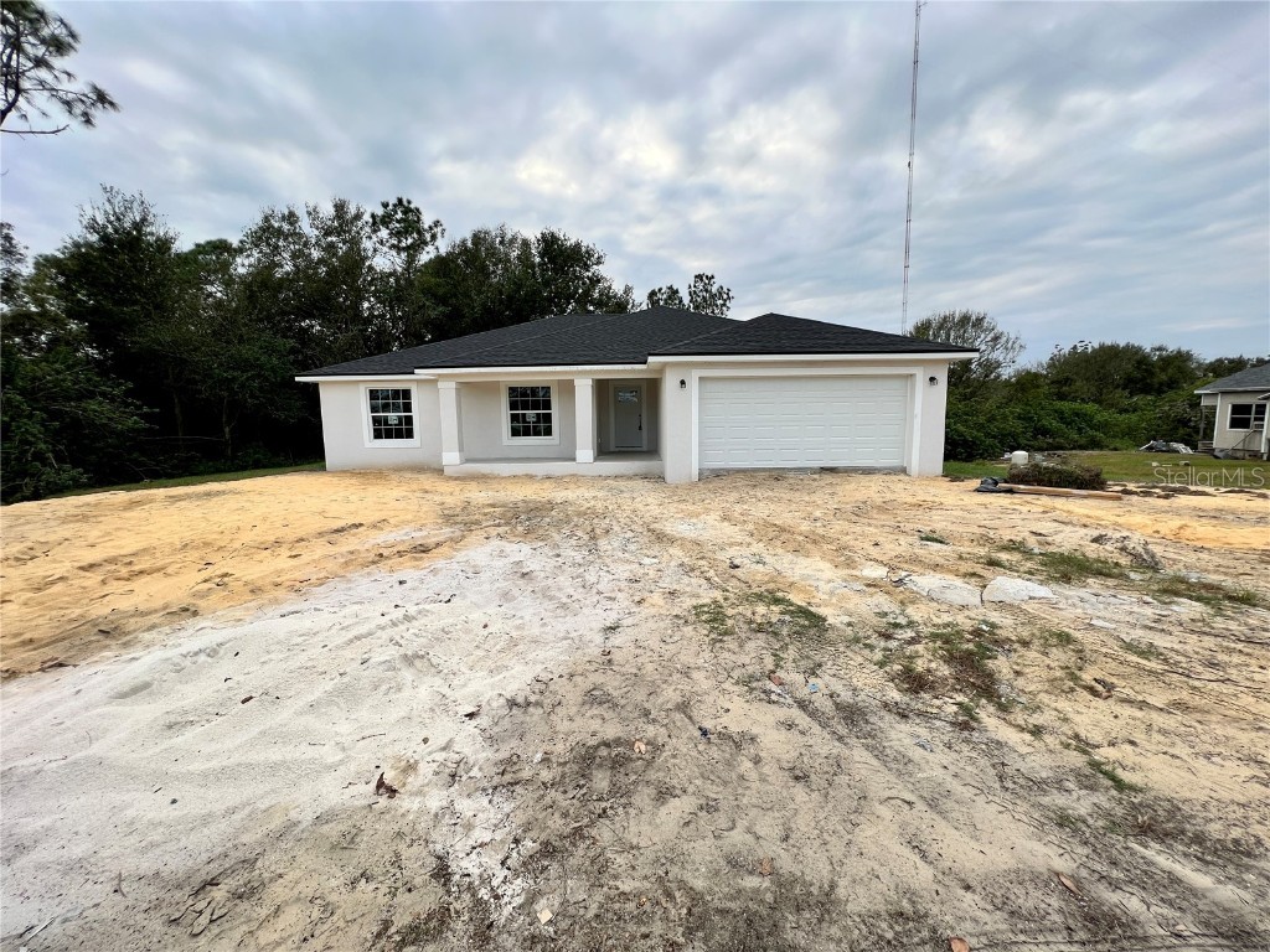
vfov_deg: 89.9
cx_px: 635
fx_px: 477
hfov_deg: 106.2
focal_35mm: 13
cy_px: 476
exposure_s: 1/312
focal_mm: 1.57
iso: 32
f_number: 1.8
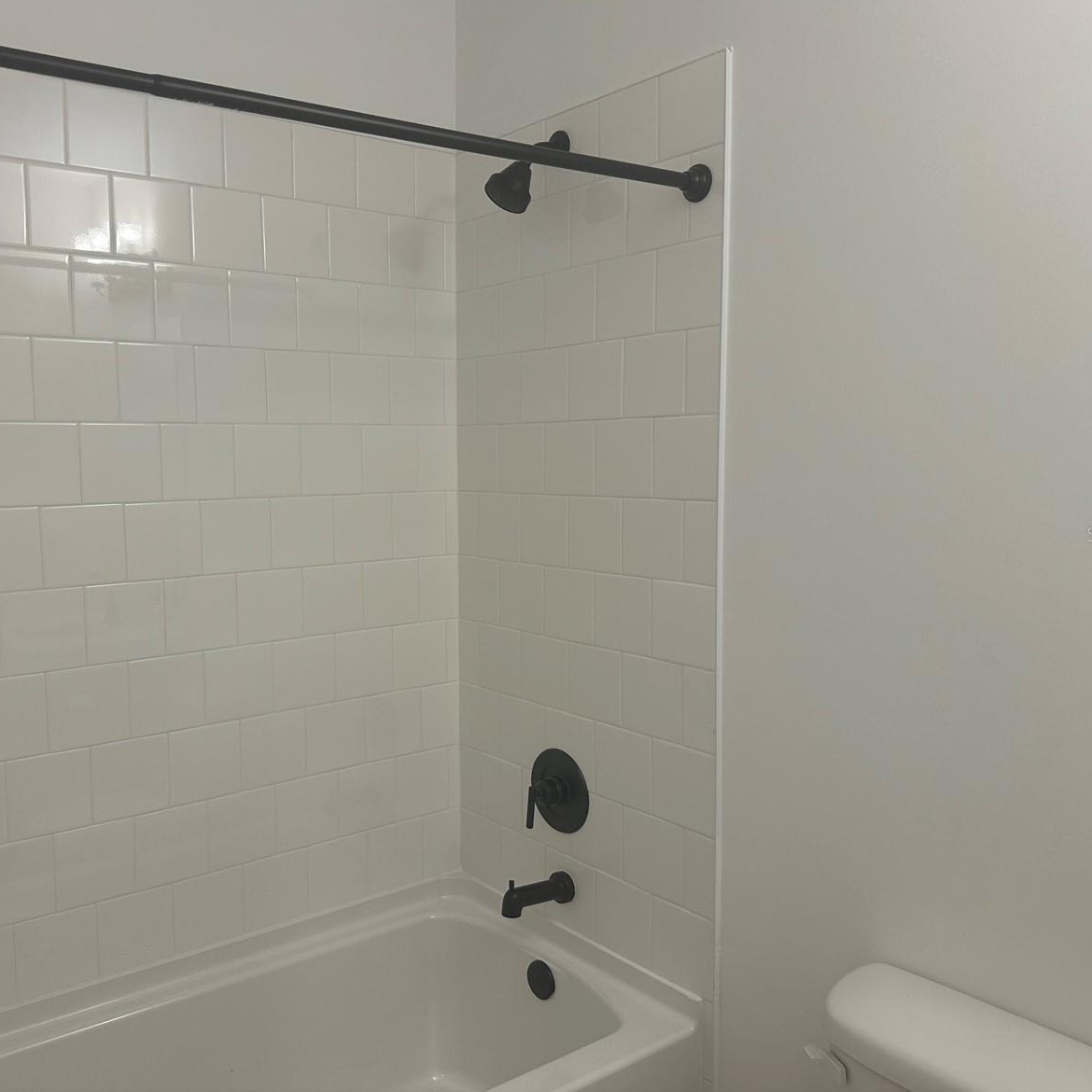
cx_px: 428
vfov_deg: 55.6
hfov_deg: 55.2
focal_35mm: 29
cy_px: 534
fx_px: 1035
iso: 100
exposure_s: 1/120
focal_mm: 6.86
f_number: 1.78
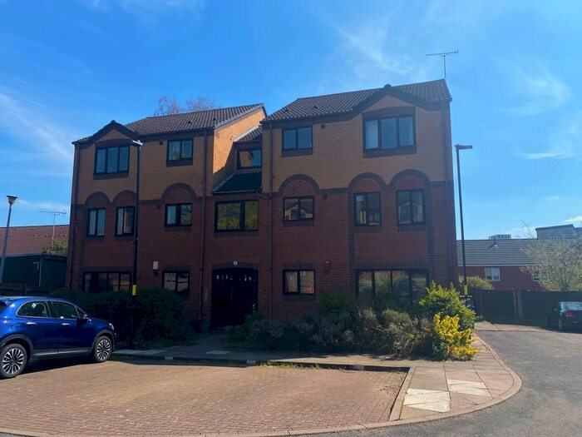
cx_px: 291
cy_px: 218
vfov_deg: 53.1
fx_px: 437
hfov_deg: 67.3
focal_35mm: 26
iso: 32
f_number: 1.8
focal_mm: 4.25
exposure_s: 1/6061
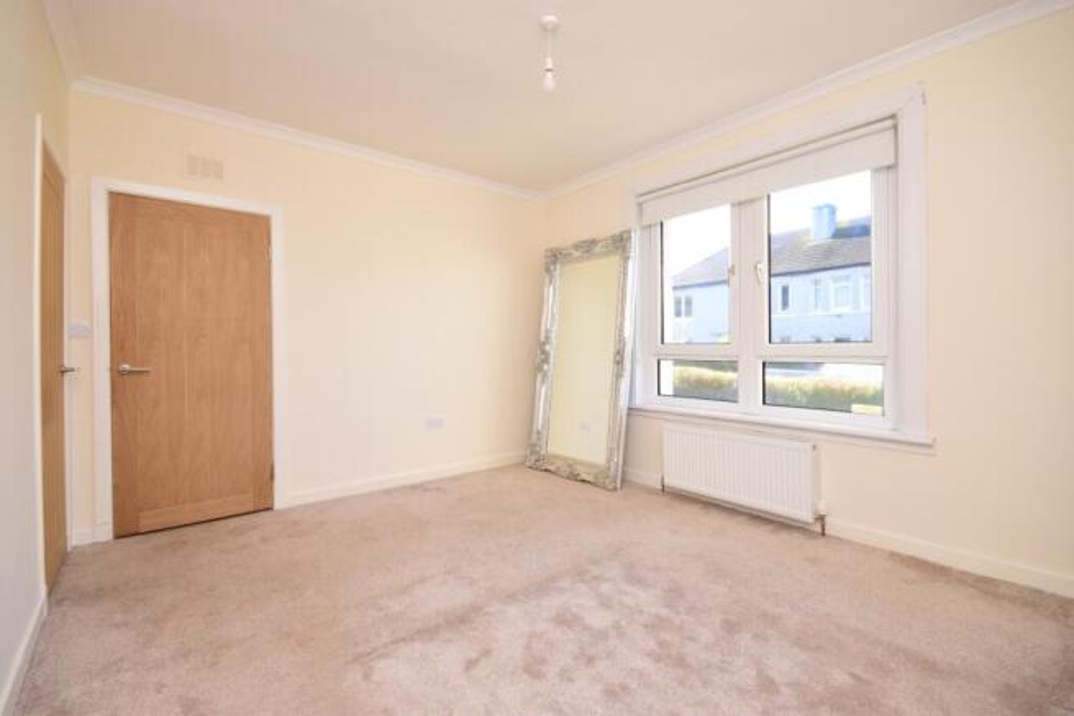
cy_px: 358
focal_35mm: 15
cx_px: 537
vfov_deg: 77.4
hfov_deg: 100.4
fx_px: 448
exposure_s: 1/80
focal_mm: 10
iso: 800
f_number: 9
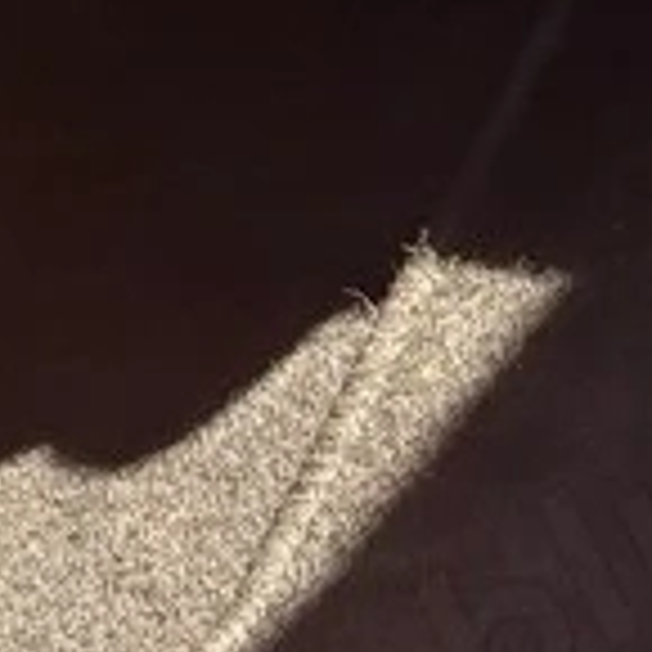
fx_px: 4496
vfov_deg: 7.0
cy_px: -1628
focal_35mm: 211
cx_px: 971
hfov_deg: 8.1
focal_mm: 5.96
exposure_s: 1/250
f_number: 1.6
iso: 64
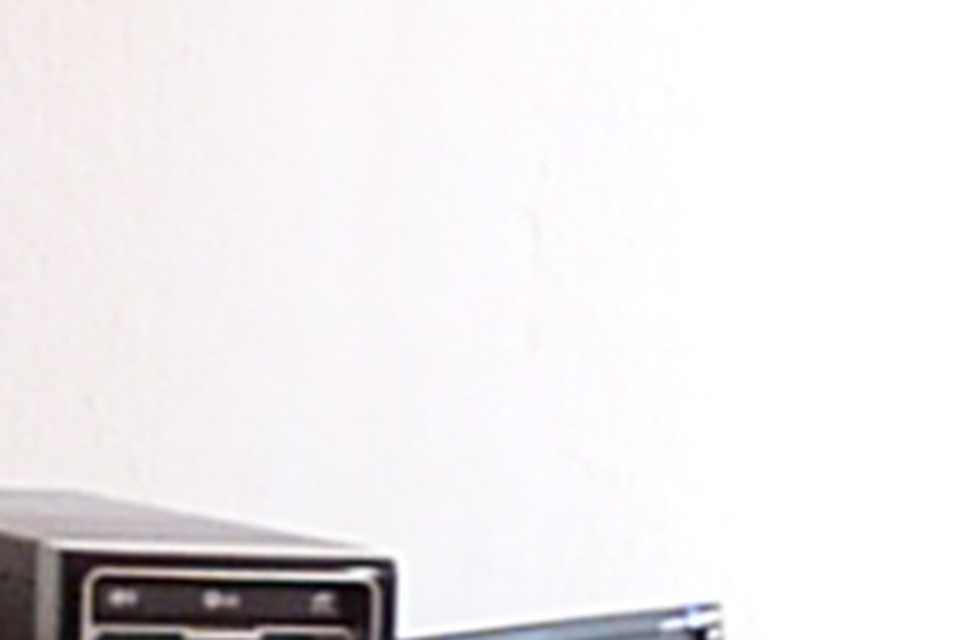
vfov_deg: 5.2
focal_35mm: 258
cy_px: 1555
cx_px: 1287
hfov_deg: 7.9
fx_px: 6879
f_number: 3.2
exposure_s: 1/30
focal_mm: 9.2
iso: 800
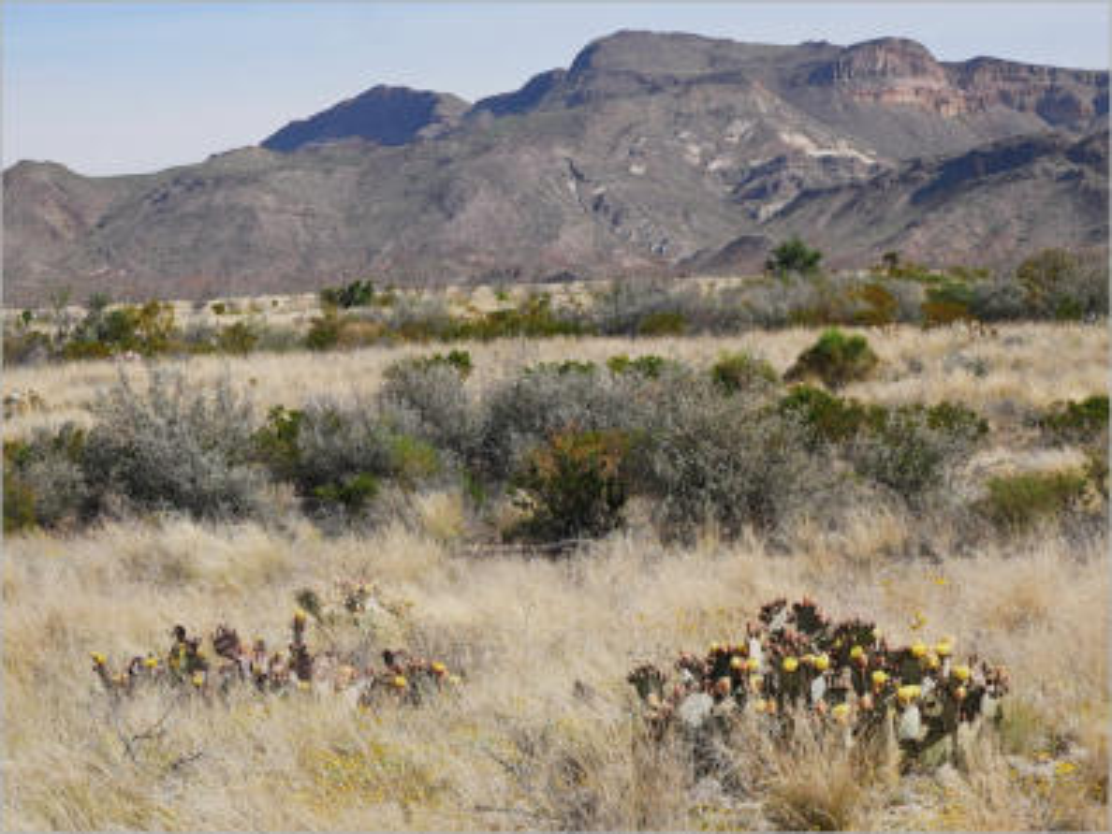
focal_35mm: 100
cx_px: 556
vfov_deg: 14.8
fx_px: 3212
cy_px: 417
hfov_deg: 19.6
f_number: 9
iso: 200
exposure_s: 1/500
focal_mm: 50
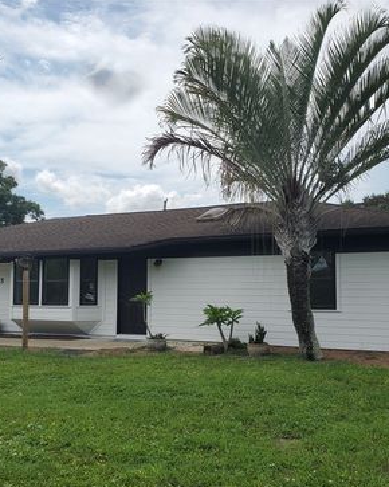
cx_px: 190
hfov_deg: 42.2
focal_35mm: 35
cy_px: 250
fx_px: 504
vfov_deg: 51.5
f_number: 2.4
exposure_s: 1/1894
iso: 50
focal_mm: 4.3
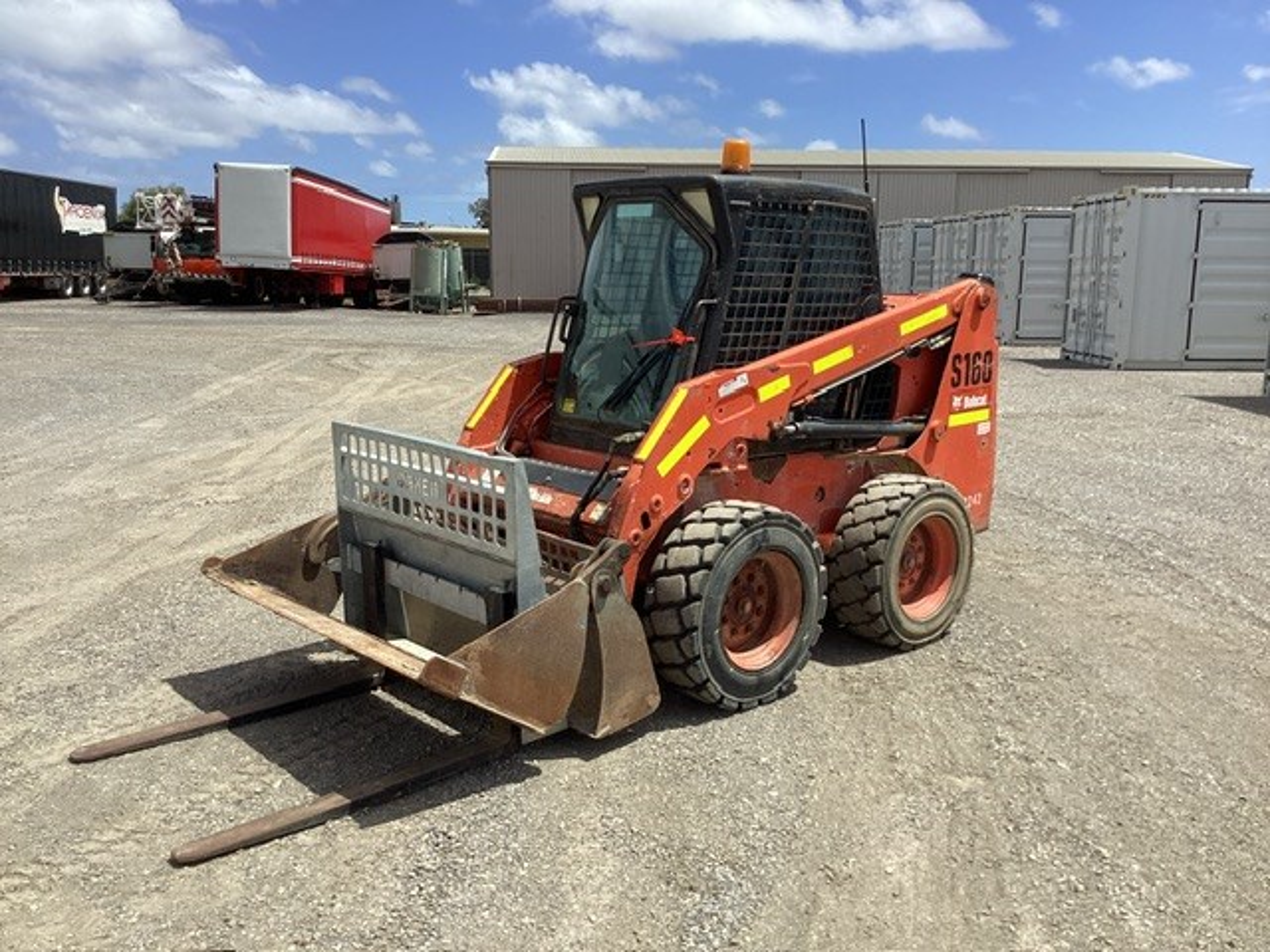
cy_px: 476
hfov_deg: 58.4
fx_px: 1137
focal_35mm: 31
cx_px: 635
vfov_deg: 45.4
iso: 25
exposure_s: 1/1508
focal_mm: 3.3
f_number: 2.4
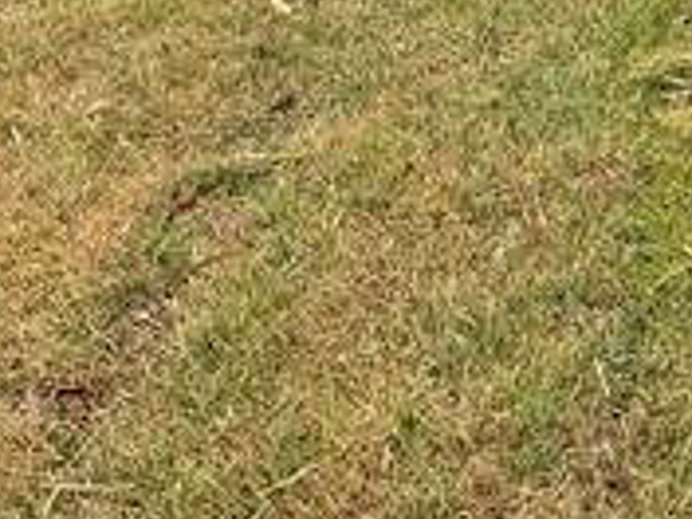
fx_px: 2799
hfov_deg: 13.9
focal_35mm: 140
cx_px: 696
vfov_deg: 9.4
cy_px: -731
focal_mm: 6.76
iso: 80
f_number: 1.78
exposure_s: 1/503
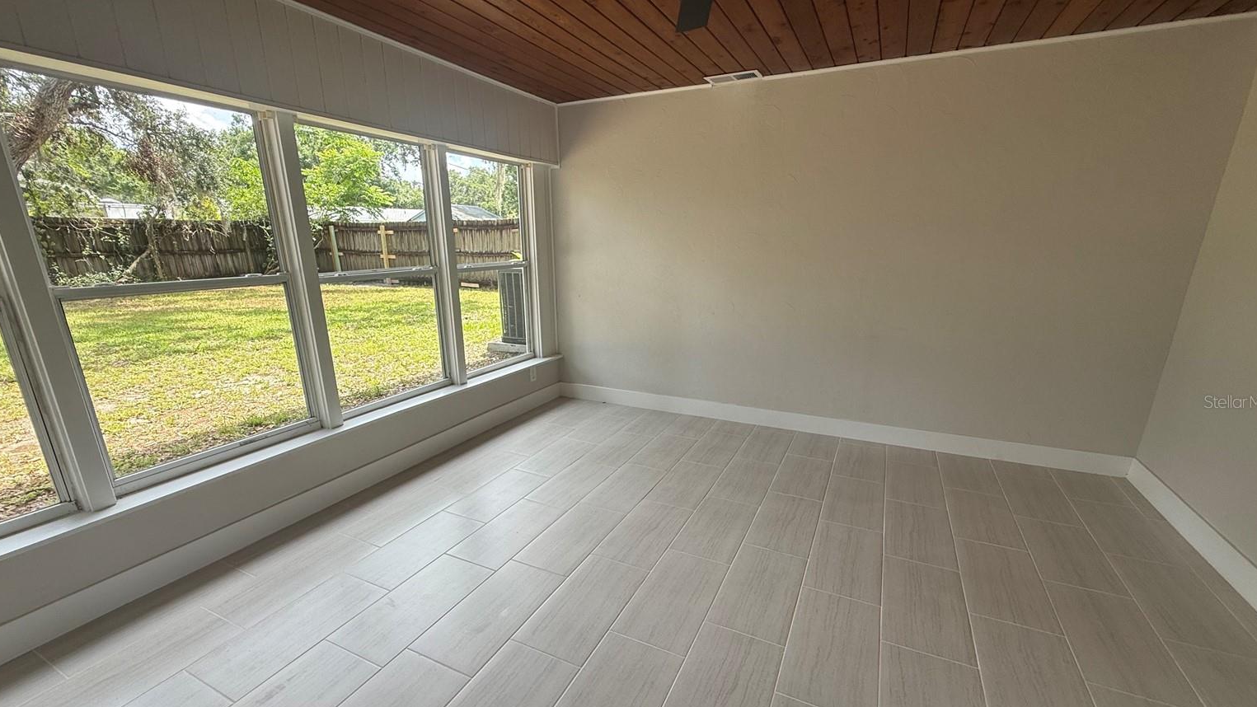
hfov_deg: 99.4
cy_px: 401
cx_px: 622
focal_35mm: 16
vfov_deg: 66.8
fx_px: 533
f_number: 2.2
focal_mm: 2.22
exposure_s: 1/168
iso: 50
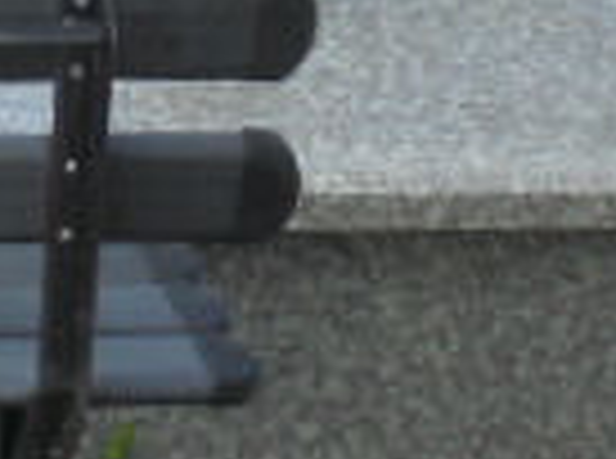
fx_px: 3159
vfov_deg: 7.9
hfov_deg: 10.6
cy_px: -513
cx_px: -441
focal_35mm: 178
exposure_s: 1/160
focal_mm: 6.9
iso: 100
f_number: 4.2
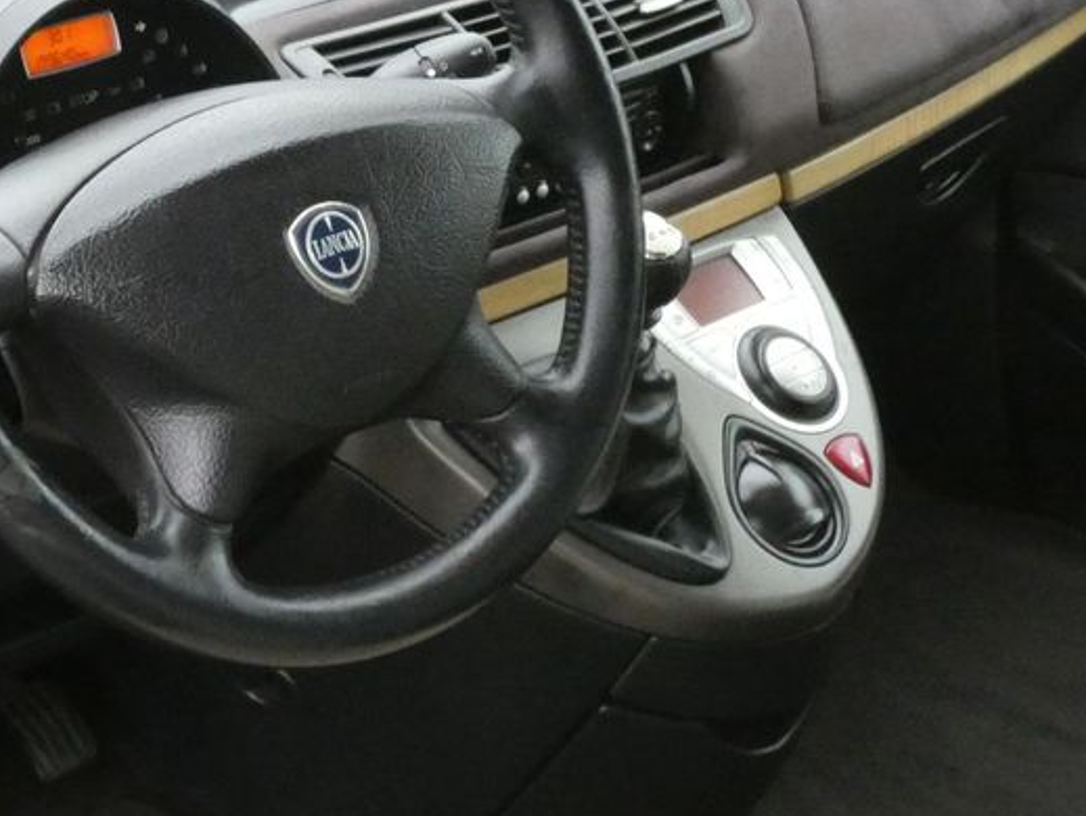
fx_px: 2166
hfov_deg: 27.4
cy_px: 255
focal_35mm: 69
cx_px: 180
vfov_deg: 21.2
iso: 1250
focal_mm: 6.2
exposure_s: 1/80
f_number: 5.6
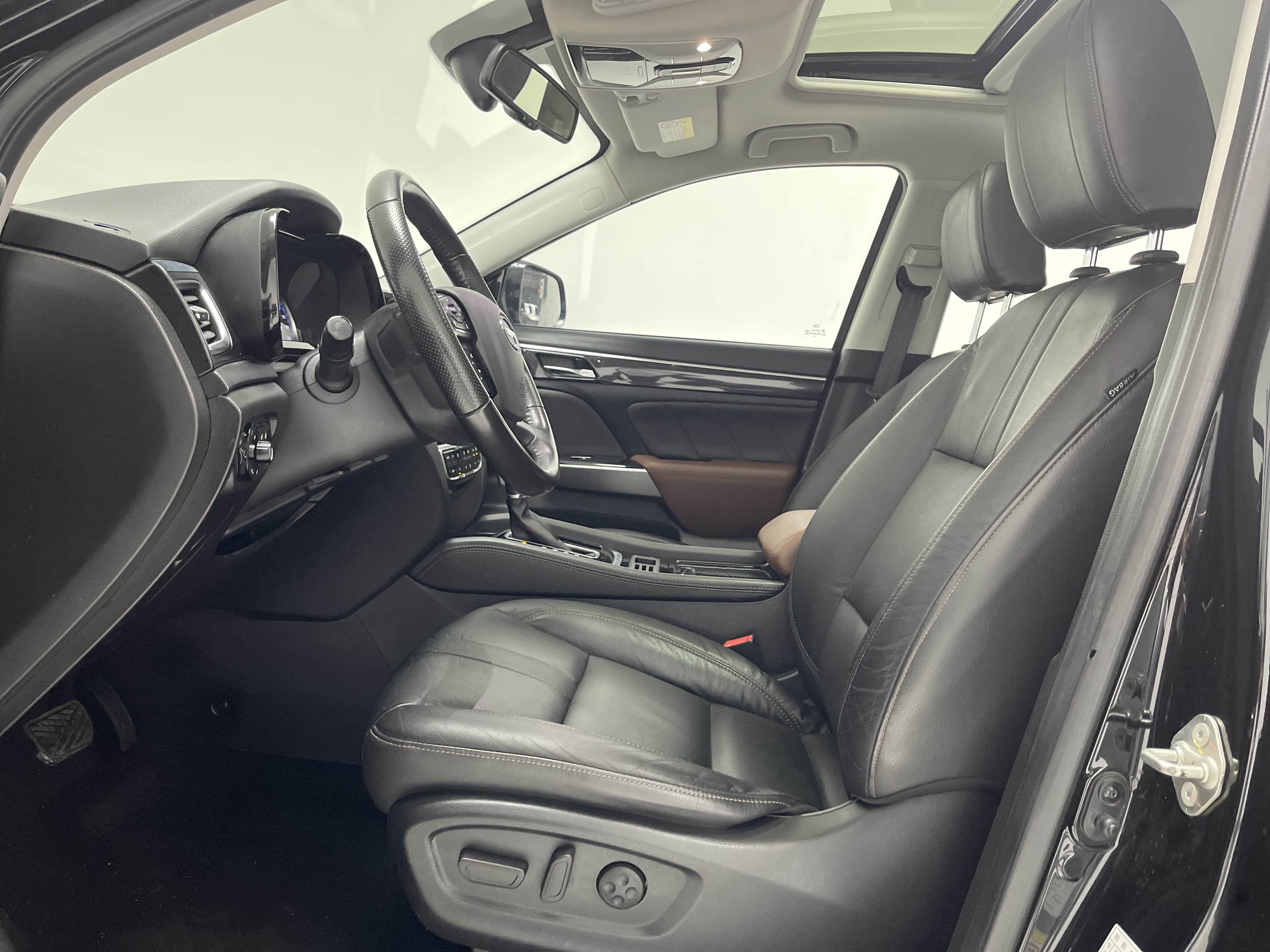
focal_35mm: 26
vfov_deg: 53.1
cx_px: 635
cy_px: 476
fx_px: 954
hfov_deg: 67.3
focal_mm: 5.1
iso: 400
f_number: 1.6
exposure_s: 1/50
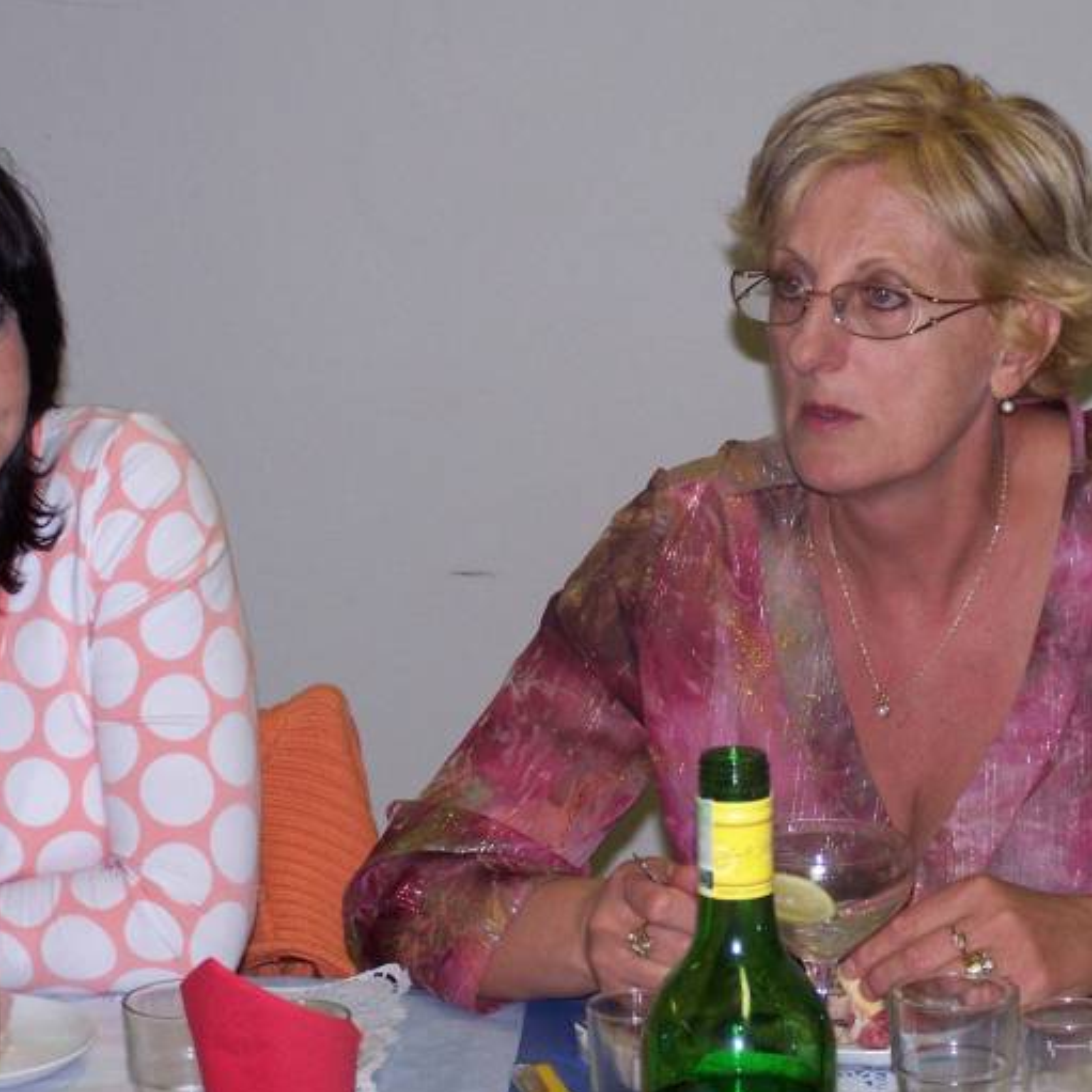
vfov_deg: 13.4
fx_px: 4640
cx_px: 821
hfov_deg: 13.4
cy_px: 515
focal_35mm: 130
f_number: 3.2
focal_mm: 15.6
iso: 140
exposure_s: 1/90
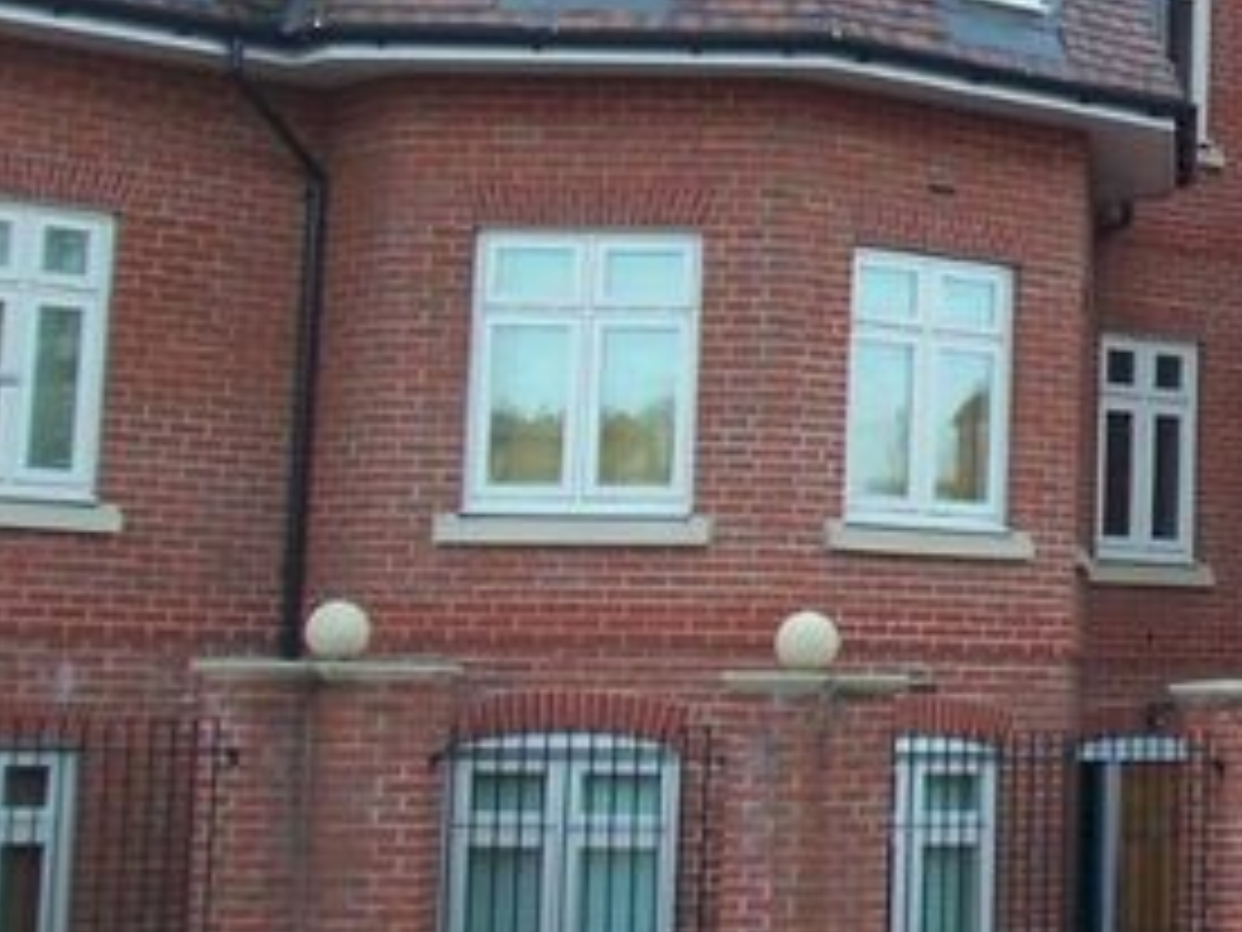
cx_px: 1557
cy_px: 110
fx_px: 3552
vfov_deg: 14.8
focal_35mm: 99
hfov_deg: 18.6
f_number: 3.9
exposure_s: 1/100
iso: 64
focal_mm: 6.4
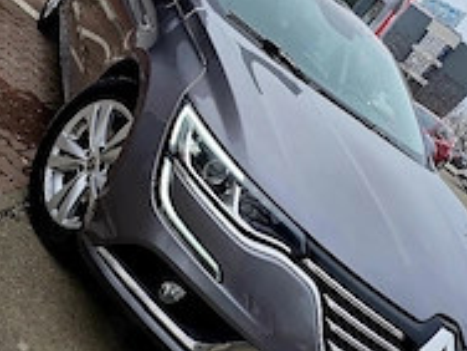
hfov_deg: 38.9
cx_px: 231
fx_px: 661
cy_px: 115
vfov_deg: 29.5
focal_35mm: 49
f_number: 1.7
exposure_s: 1/385
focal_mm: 6.3
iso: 12
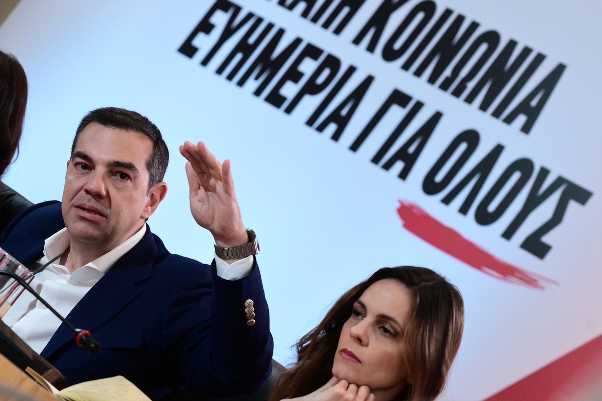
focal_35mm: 187
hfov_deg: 11.0
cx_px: 301
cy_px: 200
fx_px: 3127
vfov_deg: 7.3
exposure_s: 1/320
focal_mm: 125
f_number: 5
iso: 6400
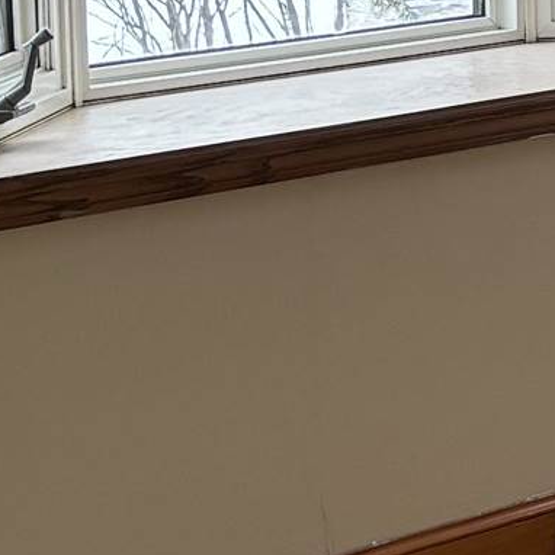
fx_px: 3356
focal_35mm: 185
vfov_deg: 9.3
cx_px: 1655
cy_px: -157
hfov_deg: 8.1
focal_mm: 5.96
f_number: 1.6
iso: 80
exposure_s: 1/121
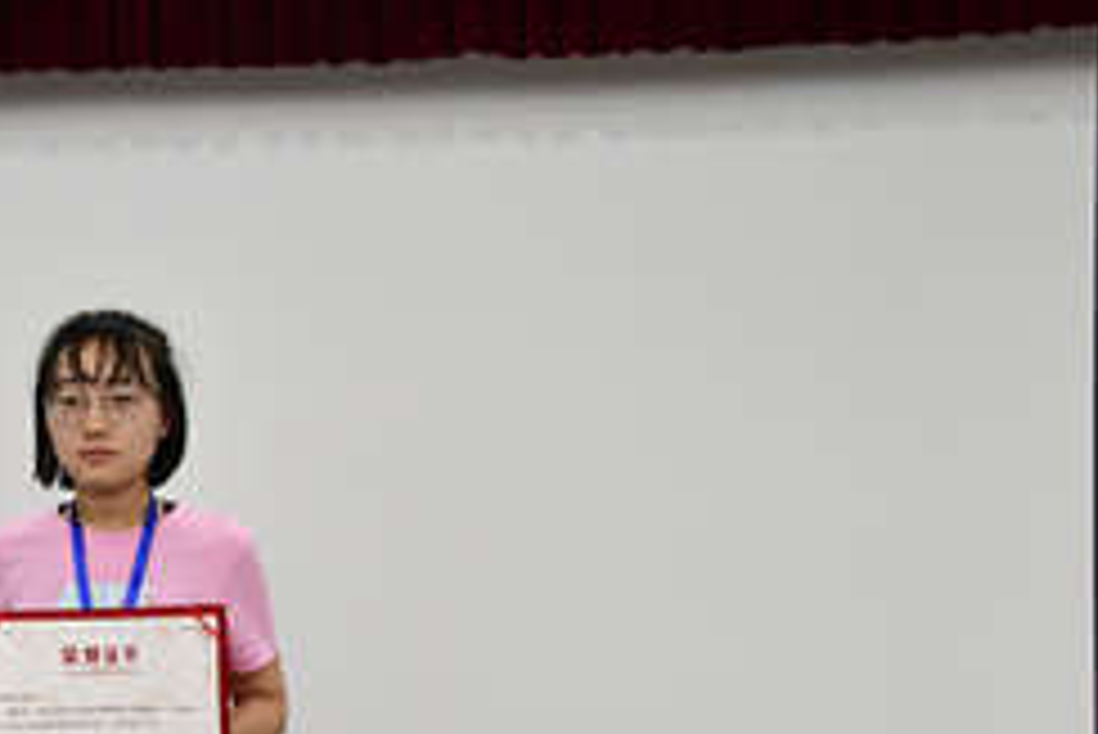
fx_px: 2624
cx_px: -4
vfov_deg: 15.8
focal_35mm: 86
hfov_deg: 22.7
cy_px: 556
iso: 2200
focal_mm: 28
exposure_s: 1/125
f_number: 4
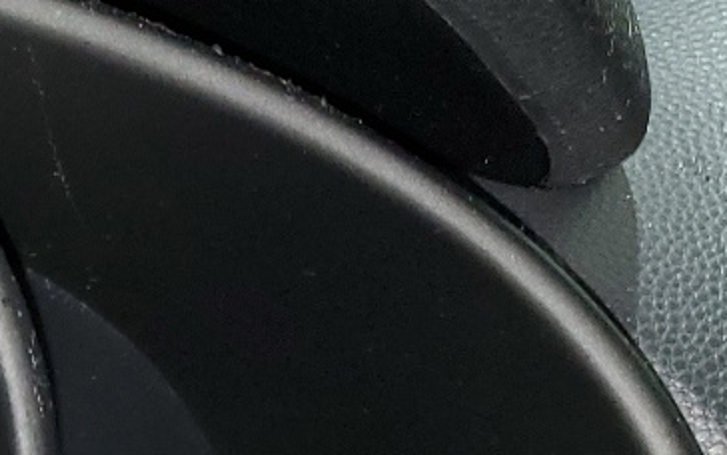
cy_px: 774
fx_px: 2399
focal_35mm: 121
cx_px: -439
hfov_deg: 15.6
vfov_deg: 10.3
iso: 94
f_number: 1.5
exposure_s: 1/26
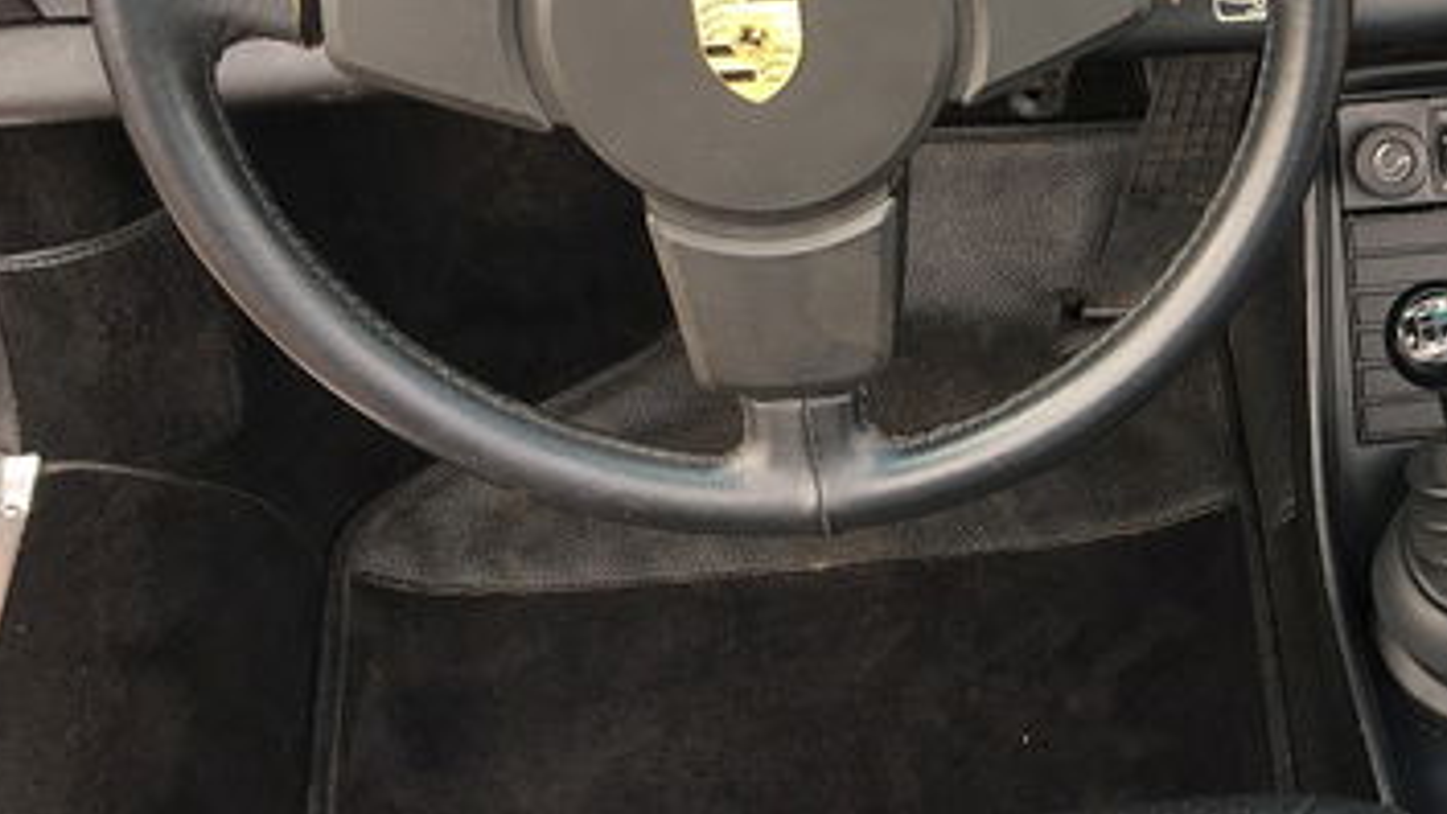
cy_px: 456
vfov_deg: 17.5
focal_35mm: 69
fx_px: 2647
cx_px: 1447
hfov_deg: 28.7
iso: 32
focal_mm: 4.15
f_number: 2.2
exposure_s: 1/50
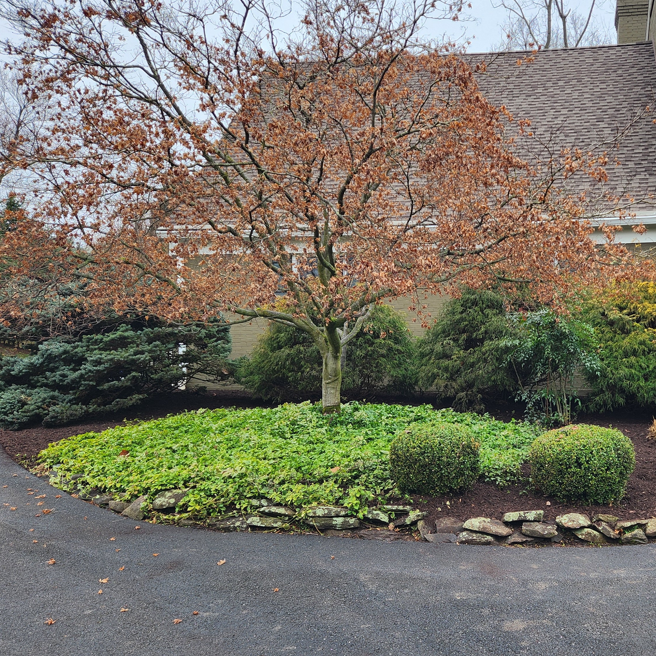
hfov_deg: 44.7
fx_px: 772
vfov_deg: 45.9
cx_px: 479
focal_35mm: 36
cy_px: 380
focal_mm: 5.4
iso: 20
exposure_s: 1/259
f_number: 1.8
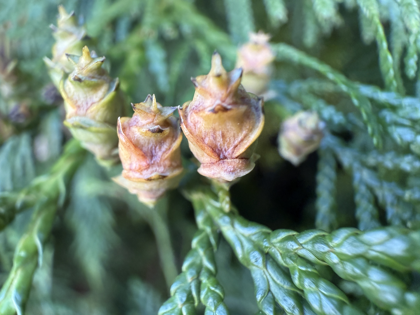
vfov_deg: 56.8
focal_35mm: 24
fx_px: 291
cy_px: 158
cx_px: 210
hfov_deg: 71.6
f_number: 2.2
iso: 400
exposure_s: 1/97
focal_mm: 2.22
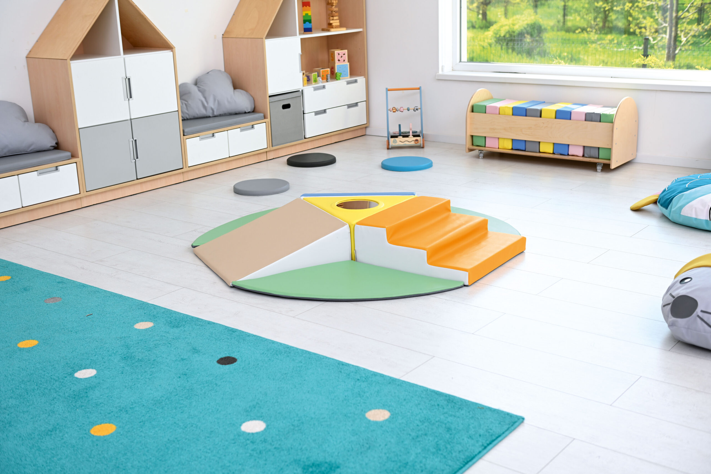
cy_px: 237
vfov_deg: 29.9
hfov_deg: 43.6
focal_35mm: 45
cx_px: 356
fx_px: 889
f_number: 4
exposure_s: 1/125
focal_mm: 45
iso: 64
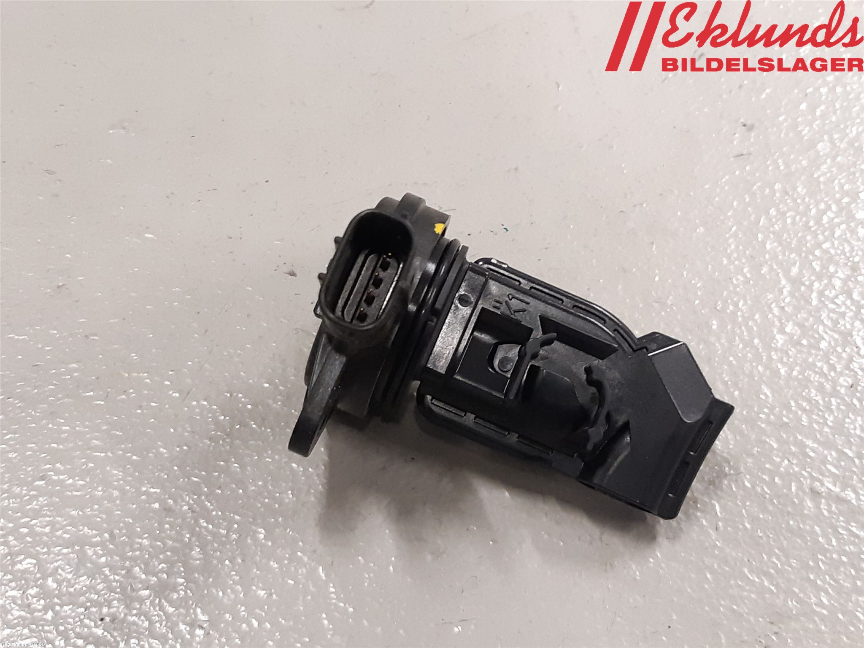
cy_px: 324
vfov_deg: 53.1
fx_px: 649
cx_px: 432
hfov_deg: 67.3
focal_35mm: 26
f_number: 1.7
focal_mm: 3.93
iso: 250
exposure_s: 1/50
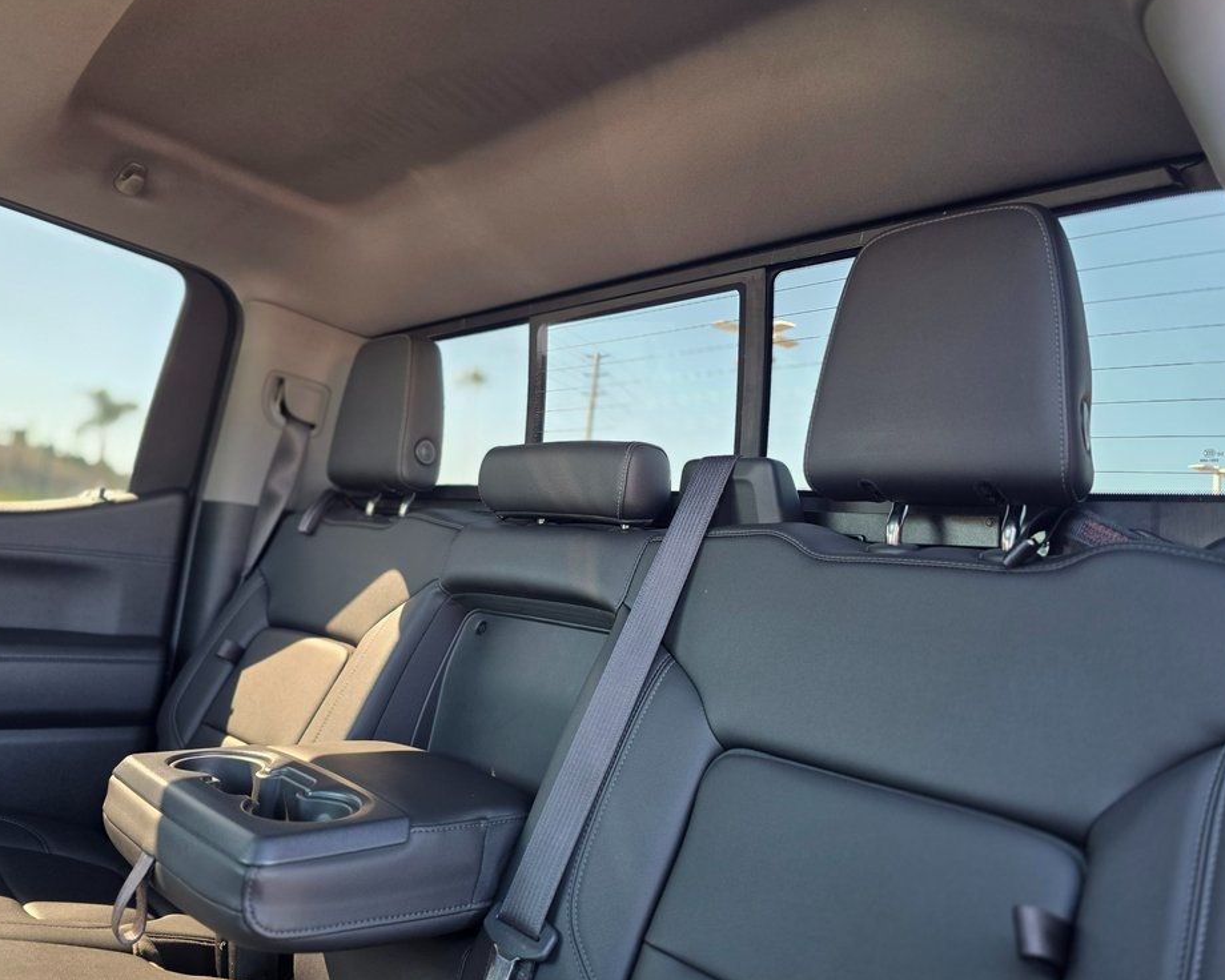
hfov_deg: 68.1
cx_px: 602
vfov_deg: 56.8
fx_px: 906
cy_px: 471
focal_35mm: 25
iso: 250
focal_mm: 6.3
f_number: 1.7
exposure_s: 1/180
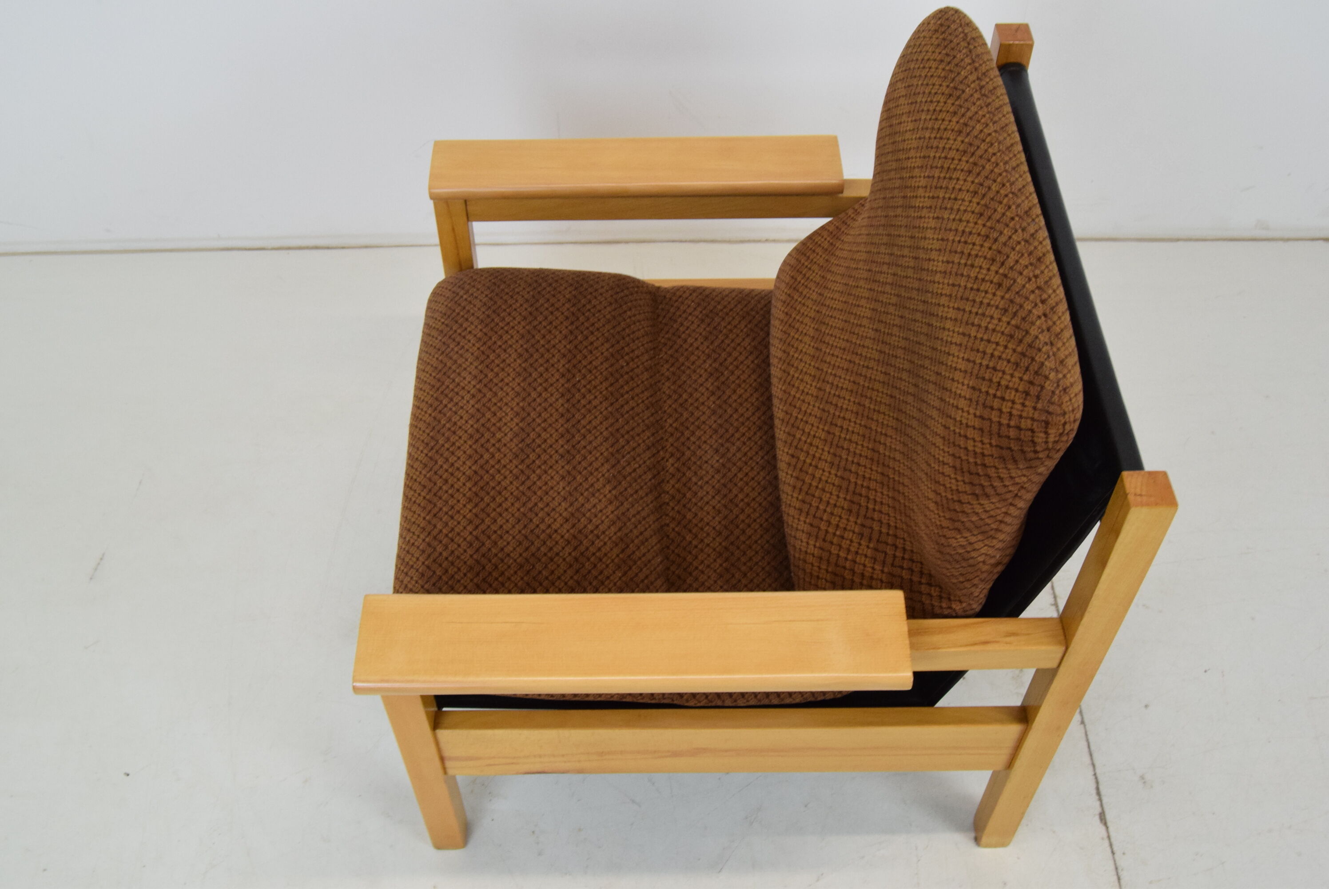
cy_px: 444
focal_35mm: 36
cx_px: 664
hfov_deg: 53.1
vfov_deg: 36.9
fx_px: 1330
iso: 1600
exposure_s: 1/160
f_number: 6.3
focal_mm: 24
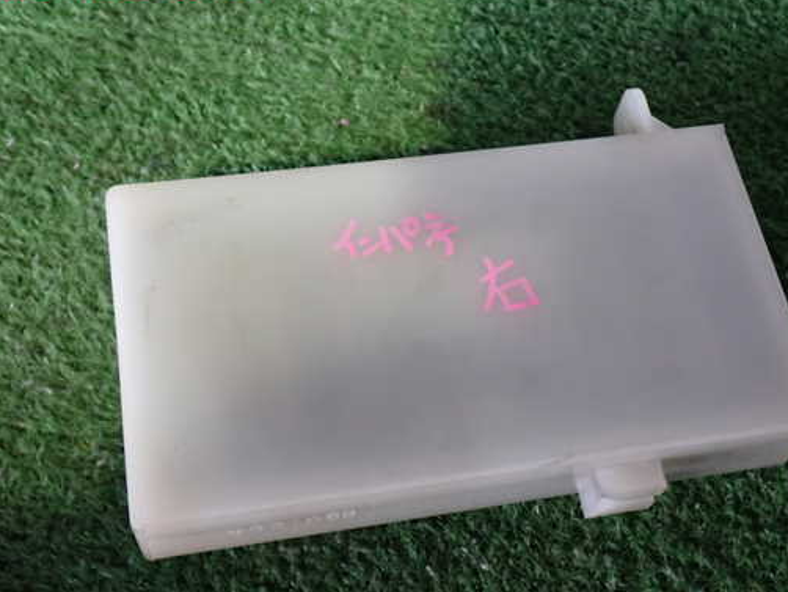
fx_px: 1116
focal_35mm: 49
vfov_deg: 29.7
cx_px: 444
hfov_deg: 38.8
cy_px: 319
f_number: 2.8
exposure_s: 1/40
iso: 500
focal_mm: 7.31
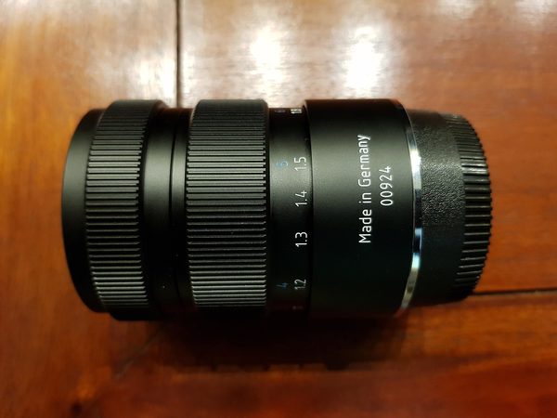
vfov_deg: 53.1
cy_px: 209
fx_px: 418
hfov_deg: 67.3
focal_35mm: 26
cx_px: 278
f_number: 1.7
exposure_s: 1/10
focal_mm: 4.3
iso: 250
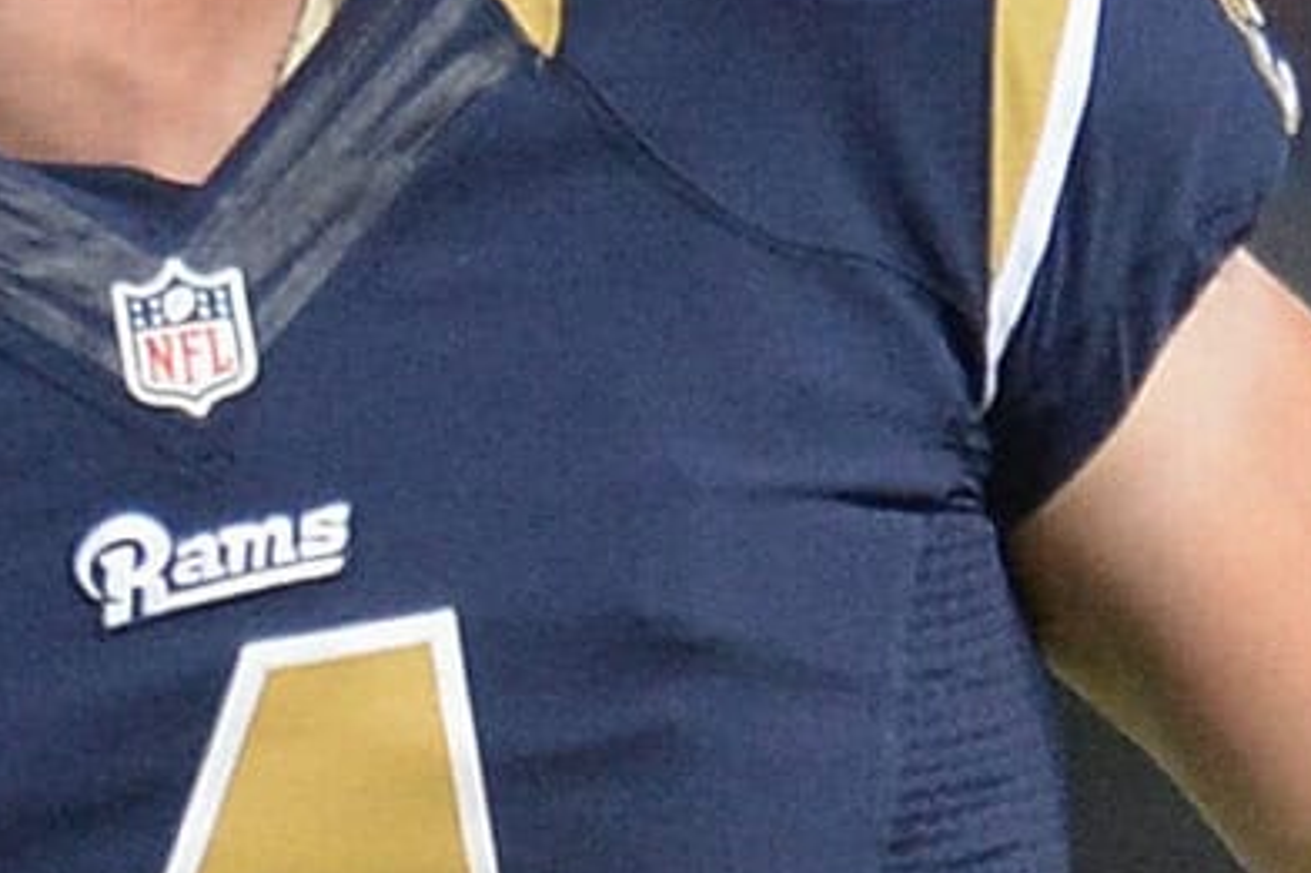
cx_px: -301
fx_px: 76039
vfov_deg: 0.7
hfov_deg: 1.0
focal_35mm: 2089
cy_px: 674
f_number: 2.8
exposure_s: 1/1250
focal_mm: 400
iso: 2500
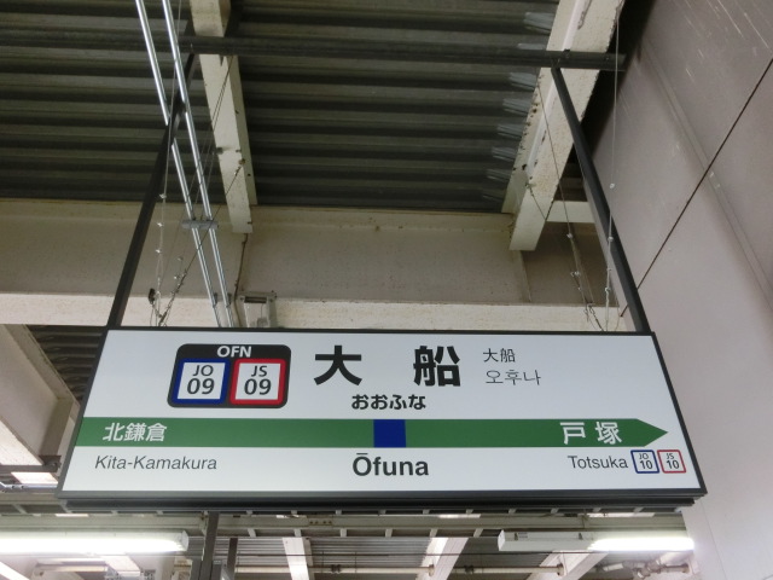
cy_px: 290
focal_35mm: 29
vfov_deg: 48.2
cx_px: 386
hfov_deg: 61.7
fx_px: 648
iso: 640
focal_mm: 5.2
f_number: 3.7
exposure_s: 1/30
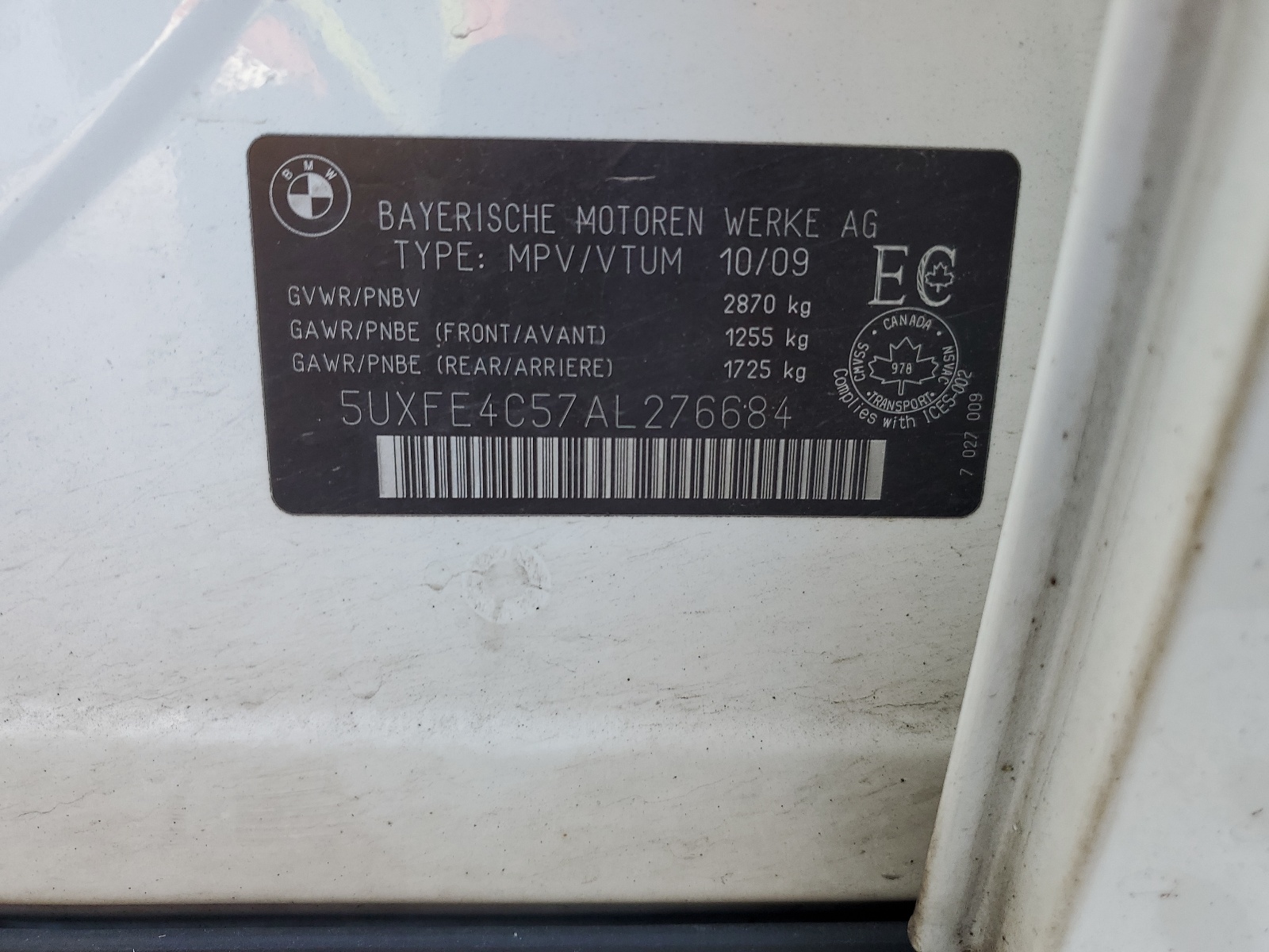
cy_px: 476
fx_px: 953
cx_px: 634
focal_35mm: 26
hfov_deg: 67.3
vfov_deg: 53.1
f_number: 1.5
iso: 50
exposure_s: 1/128
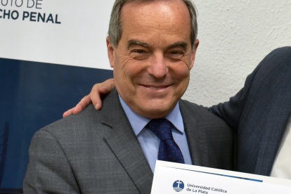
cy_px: 83
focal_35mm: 100
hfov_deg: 19.8
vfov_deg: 13.7
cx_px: 280
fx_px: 810
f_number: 5
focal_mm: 27
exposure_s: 1/100
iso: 800
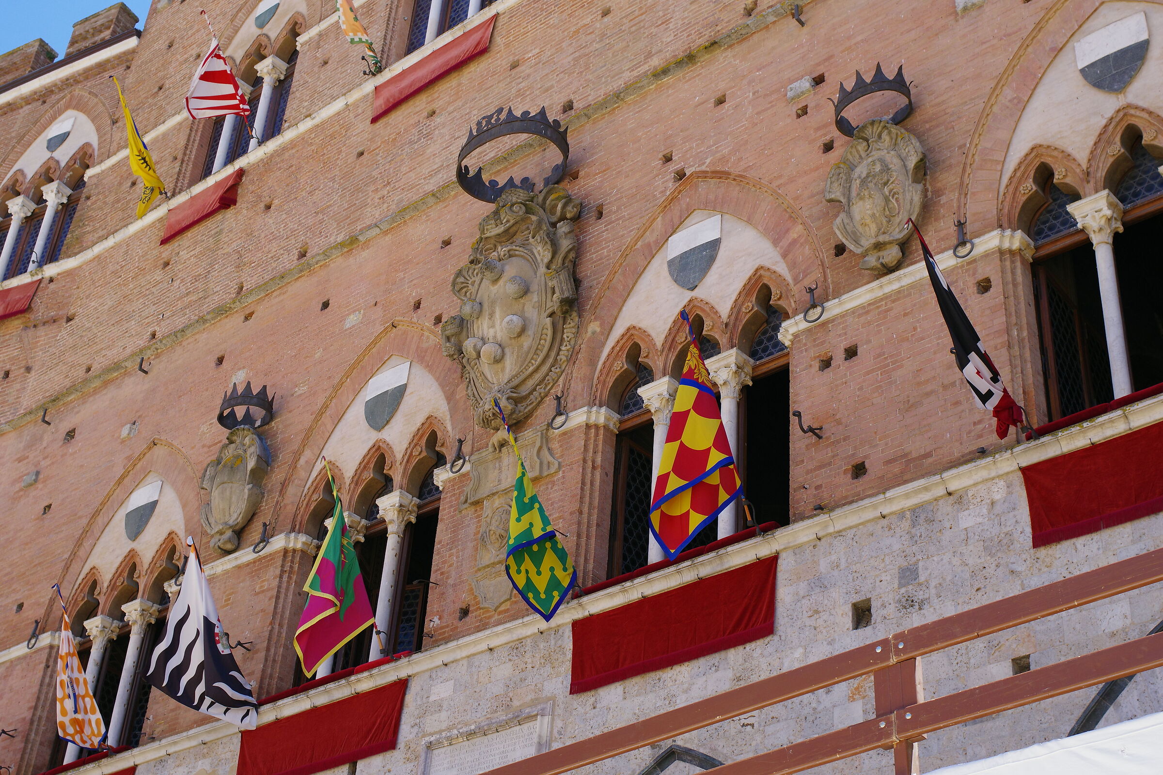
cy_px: 388
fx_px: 1744
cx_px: 582
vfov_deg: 25.1
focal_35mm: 54
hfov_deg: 36.9
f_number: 5.6
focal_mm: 35
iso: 200
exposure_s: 1/400
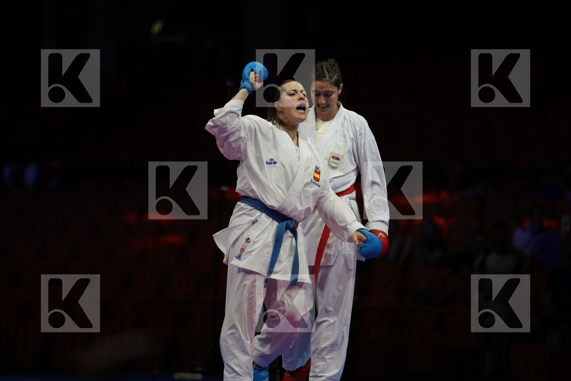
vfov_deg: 6.9
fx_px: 3172
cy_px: 190
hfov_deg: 10.3
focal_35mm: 200
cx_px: 286
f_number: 2.8
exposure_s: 1/1000
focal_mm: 200
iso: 640
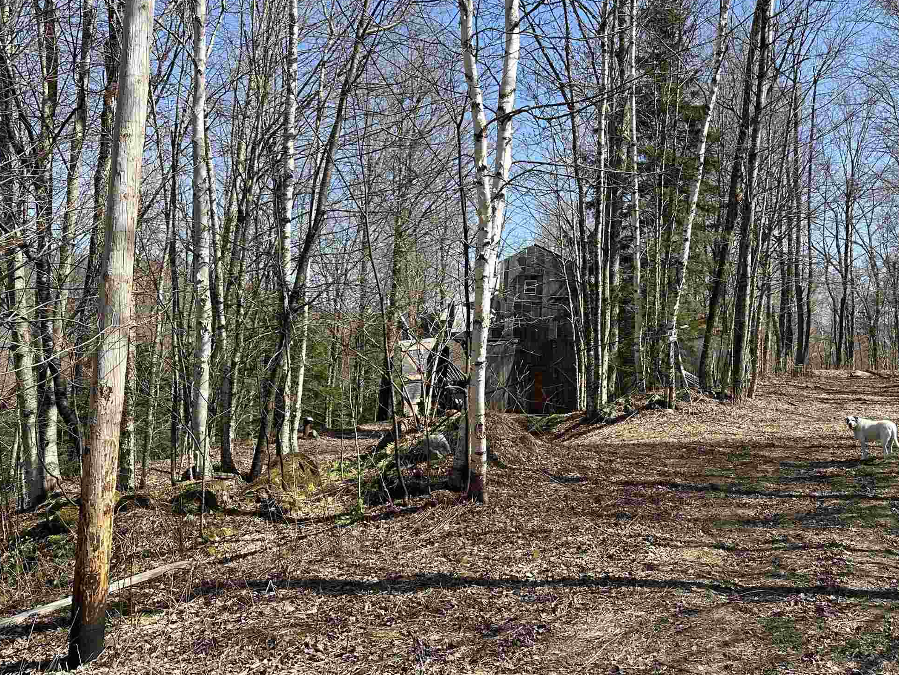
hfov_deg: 47.5
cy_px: 298
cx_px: 653
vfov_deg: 37.7
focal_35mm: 38
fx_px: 987
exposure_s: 1/2028
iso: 80
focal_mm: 6.86
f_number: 1.78
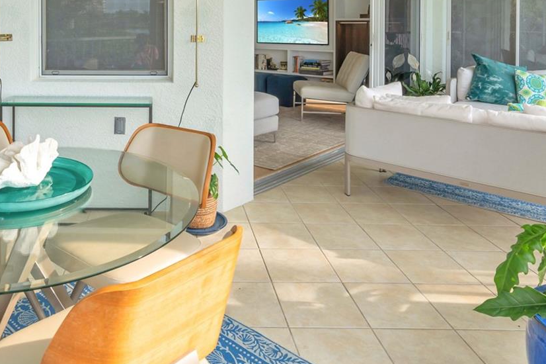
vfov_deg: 39.1
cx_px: 171
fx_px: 470
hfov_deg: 58.6
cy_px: 31
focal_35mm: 31
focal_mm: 16
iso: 200
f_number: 9
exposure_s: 1/50
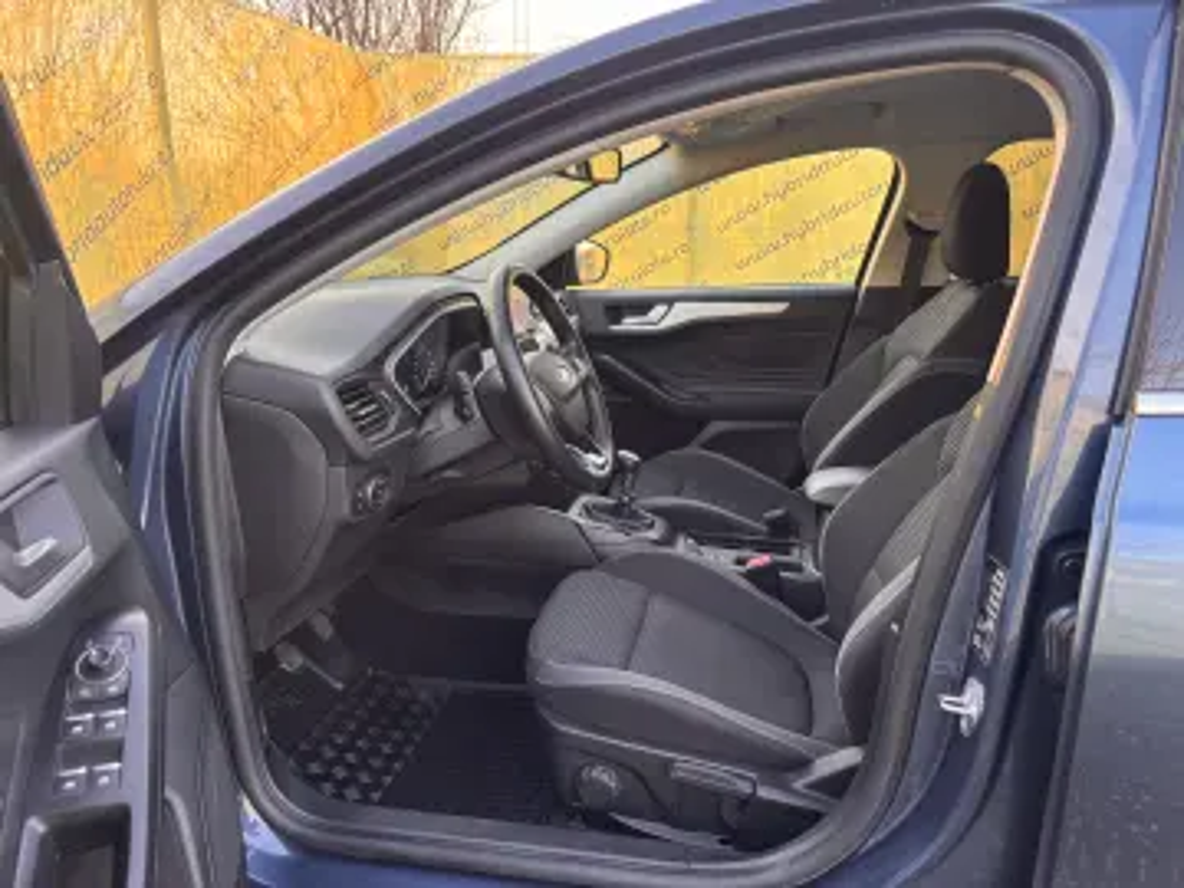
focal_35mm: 26
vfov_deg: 53.1
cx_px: 592
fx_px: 889
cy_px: 444
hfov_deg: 67.3
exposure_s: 1/121
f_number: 1.6
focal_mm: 5.96
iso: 125
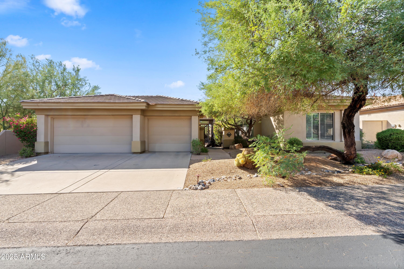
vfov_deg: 73.7
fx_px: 180
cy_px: 134
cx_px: 202
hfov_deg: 96.7
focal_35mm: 16
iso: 400
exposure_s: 1/200
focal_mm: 16
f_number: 8
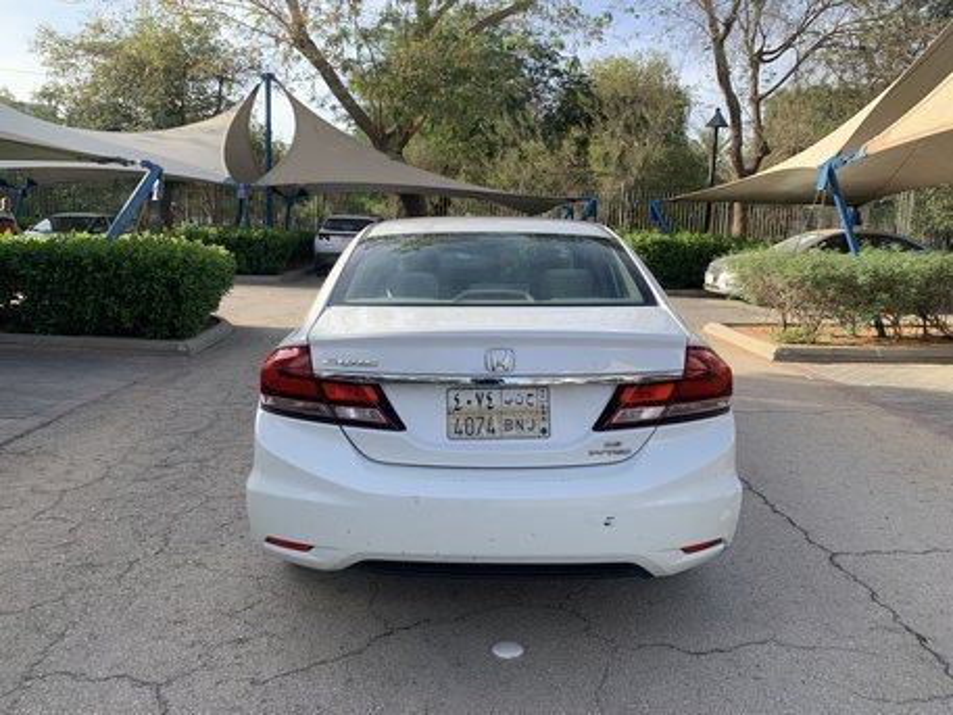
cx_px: 476
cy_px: 358
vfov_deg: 53.1
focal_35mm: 26
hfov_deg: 67.3
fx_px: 716
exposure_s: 1/711
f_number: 1.8
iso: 25
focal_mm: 4.25
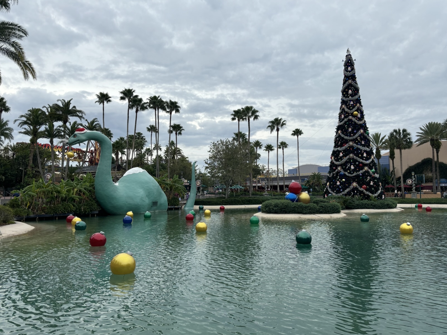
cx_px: 242
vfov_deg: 48.2
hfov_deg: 61.6
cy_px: 161
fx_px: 374
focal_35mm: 29
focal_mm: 5.96
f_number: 1.6
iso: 50
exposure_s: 1/1876
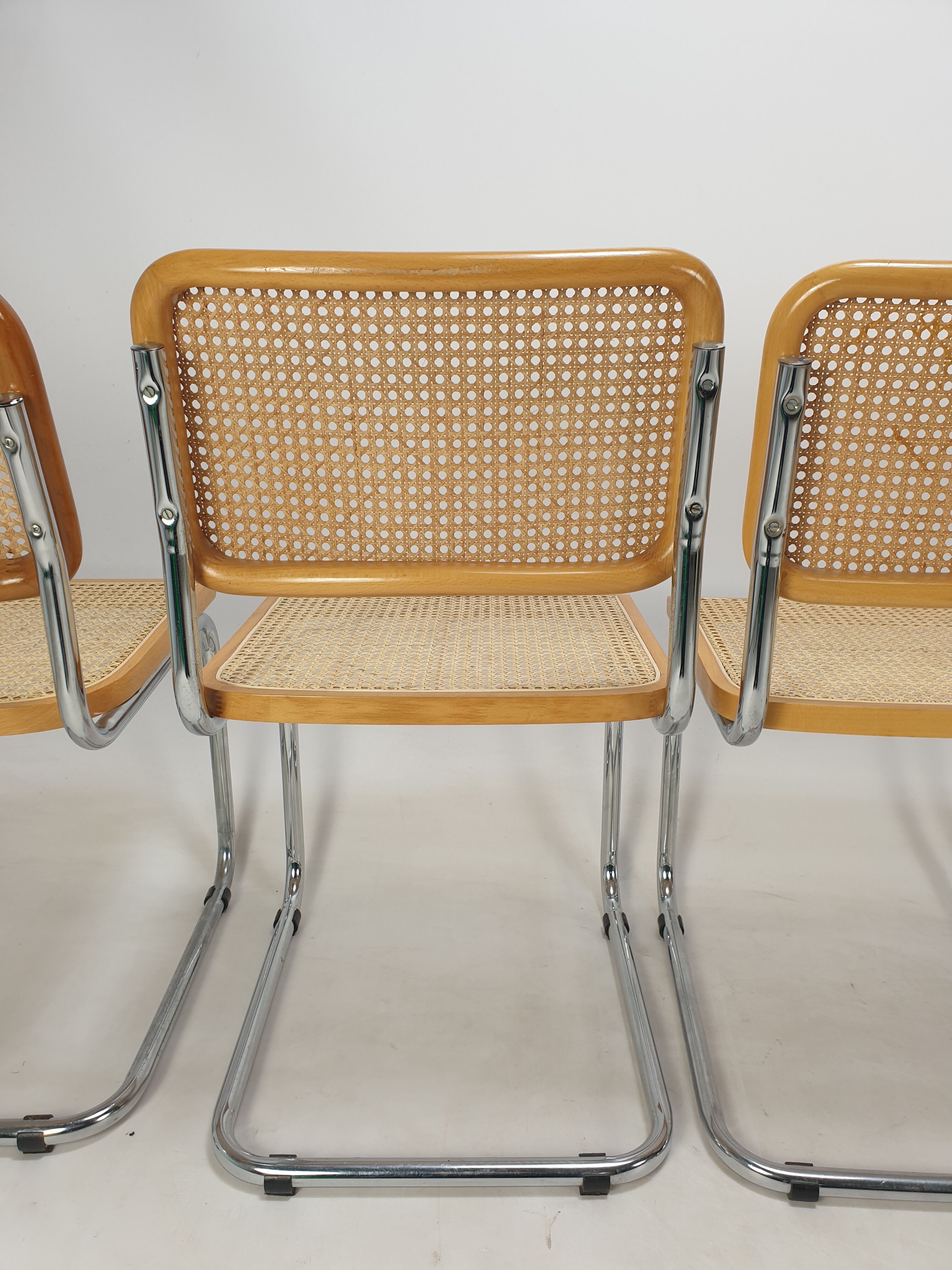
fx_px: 953
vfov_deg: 67.3
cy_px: 635
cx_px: 476
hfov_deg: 53.1
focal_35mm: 26
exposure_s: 1/50
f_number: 2.4
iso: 50
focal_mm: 4.3
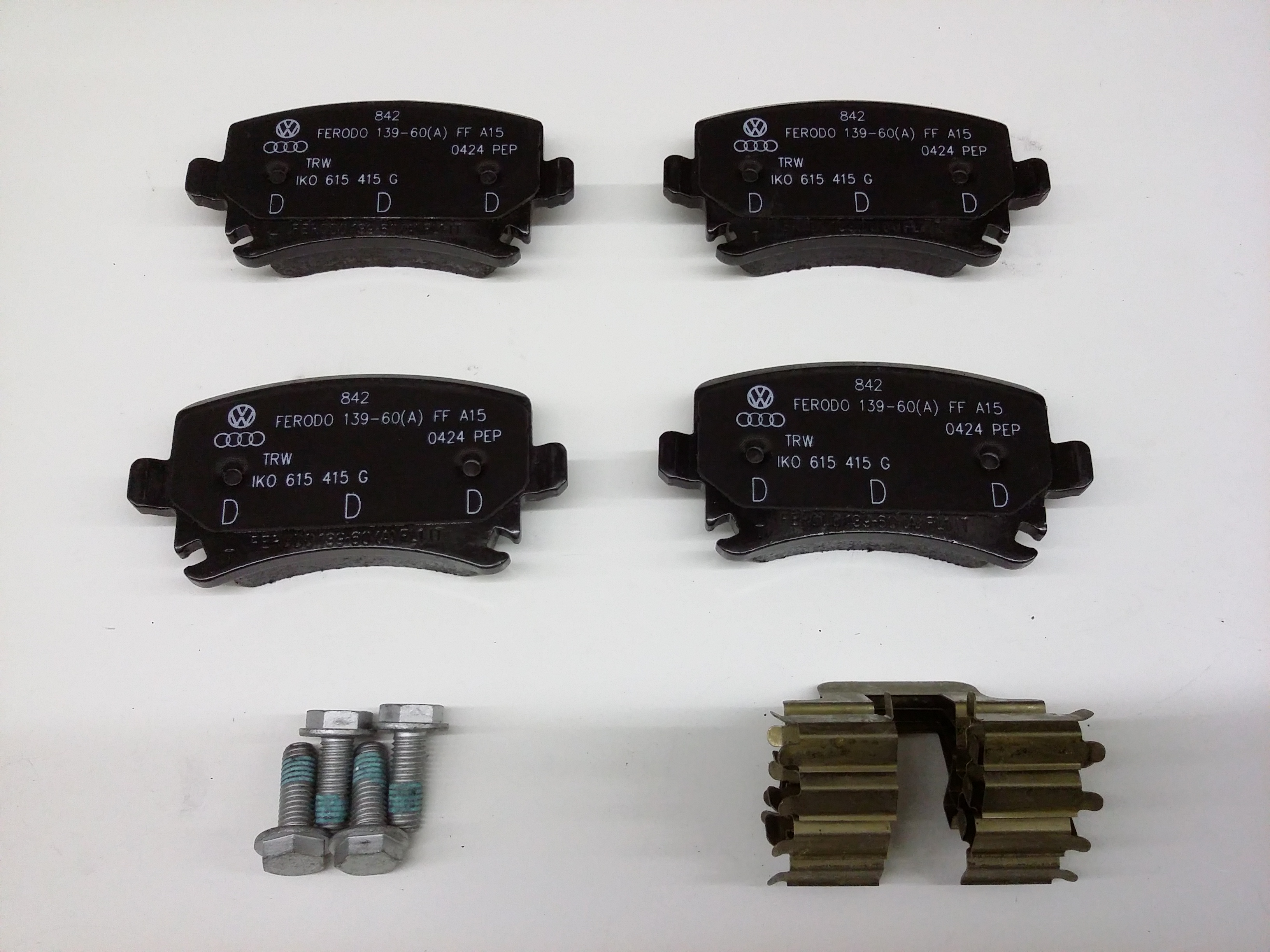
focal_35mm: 32
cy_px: 476
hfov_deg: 56.8
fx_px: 1174
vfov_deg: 44.2
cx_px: 635
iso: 200
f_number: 2.4
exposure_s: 1/30
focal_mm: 3.4
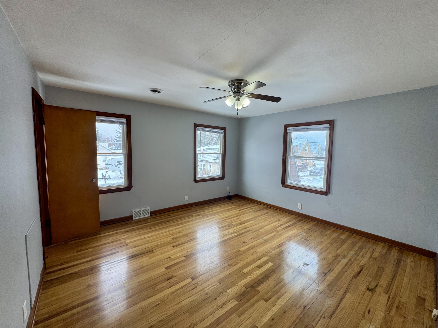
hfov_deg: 102.1
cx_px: 219
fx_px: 177
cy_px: 164
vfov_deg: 85.7
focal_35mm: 14
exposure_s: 1/120
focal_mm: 2.22
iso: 64
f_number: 2.2
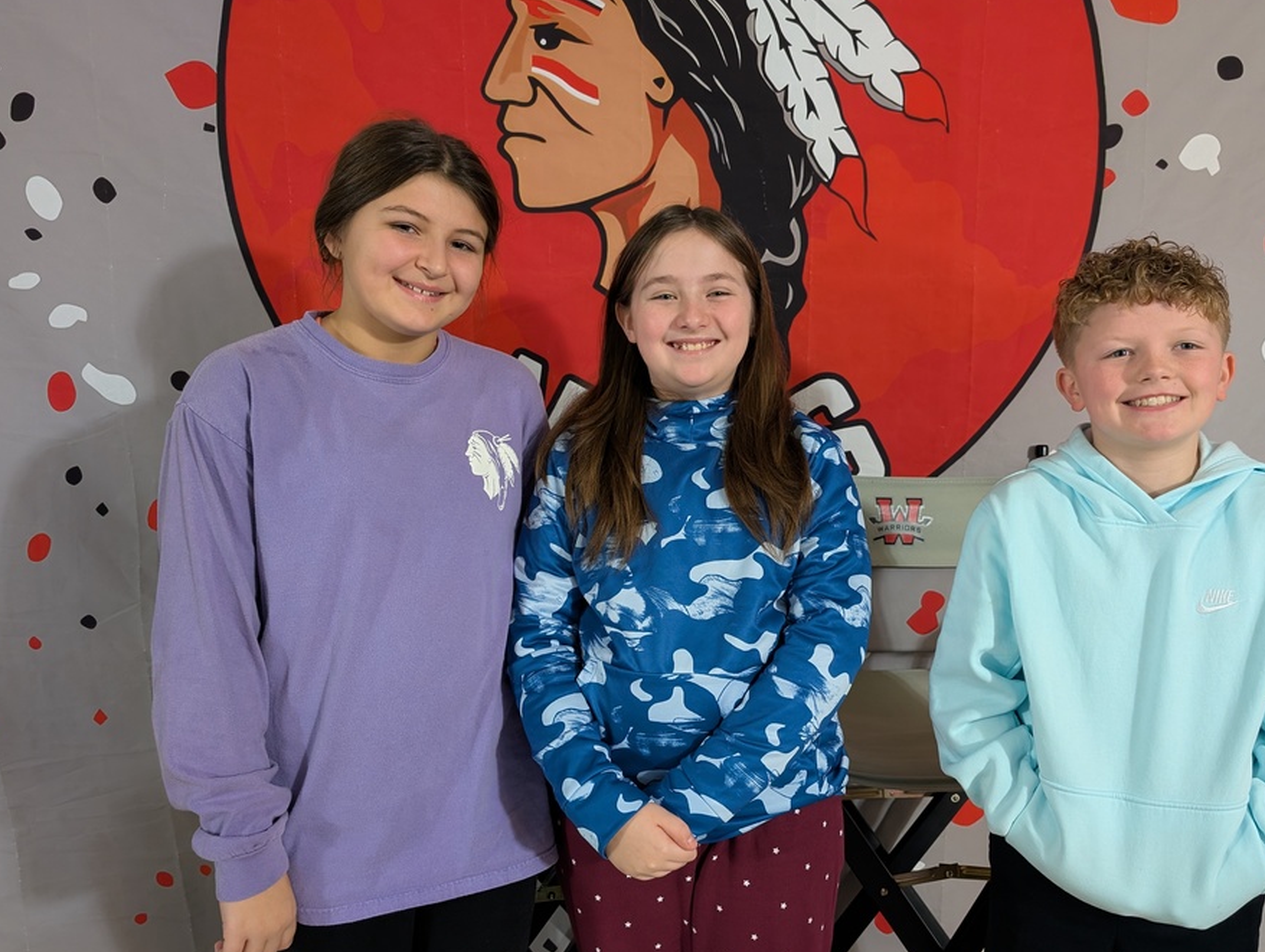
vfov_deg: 49.7
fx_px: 1025
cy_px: 535
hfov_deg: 63.2
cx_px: 699
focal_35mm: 28
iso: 220
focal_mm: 6.9
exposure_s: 1/24
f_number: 1.68
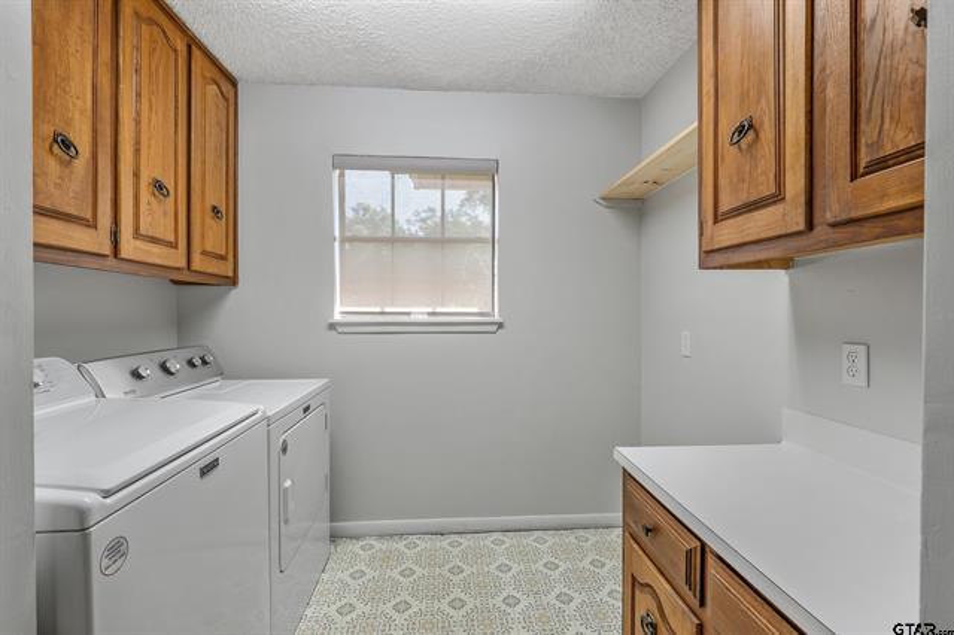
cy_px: 318
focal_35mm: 16
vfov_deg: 73.7
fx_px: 424
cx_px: 477
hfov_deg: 96.8
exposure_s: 1/30
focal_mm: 16
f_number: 8
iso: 800
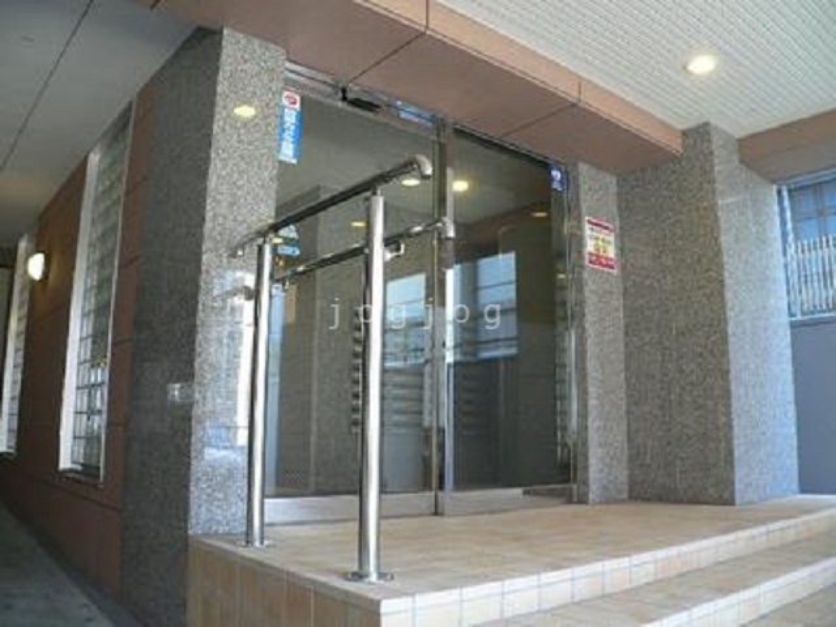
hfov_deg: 51.4
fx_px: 869
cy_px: 314
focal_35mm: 36
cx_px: 418
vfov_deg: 39.7
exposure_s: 1/20
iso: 200
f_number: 2.8
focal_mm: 6
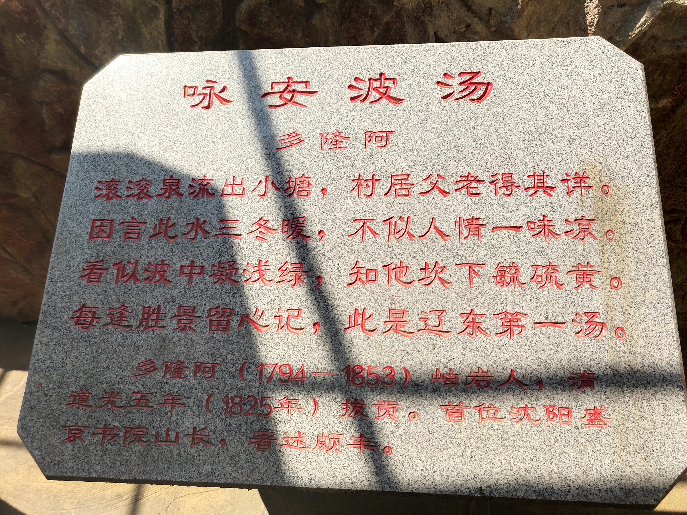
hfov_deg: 60.0
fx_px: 595
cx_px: 344
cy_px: 258
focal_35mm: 30
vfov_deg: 46.8
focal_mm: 4.35
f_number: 1.8
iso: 50
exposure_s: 1/1172
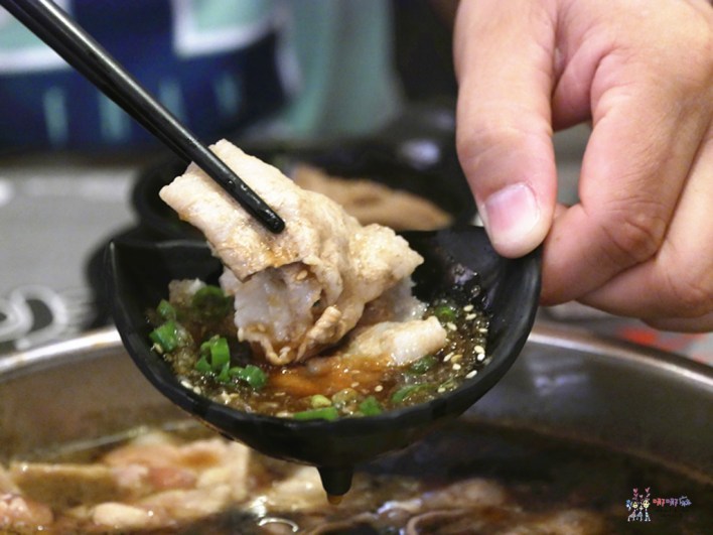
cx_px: 356
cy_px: 268
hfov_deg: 17.9
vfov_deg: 13.5
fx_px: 2266
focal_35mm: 110
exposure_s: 1/15
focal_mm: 55
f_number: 5.1
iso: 3200
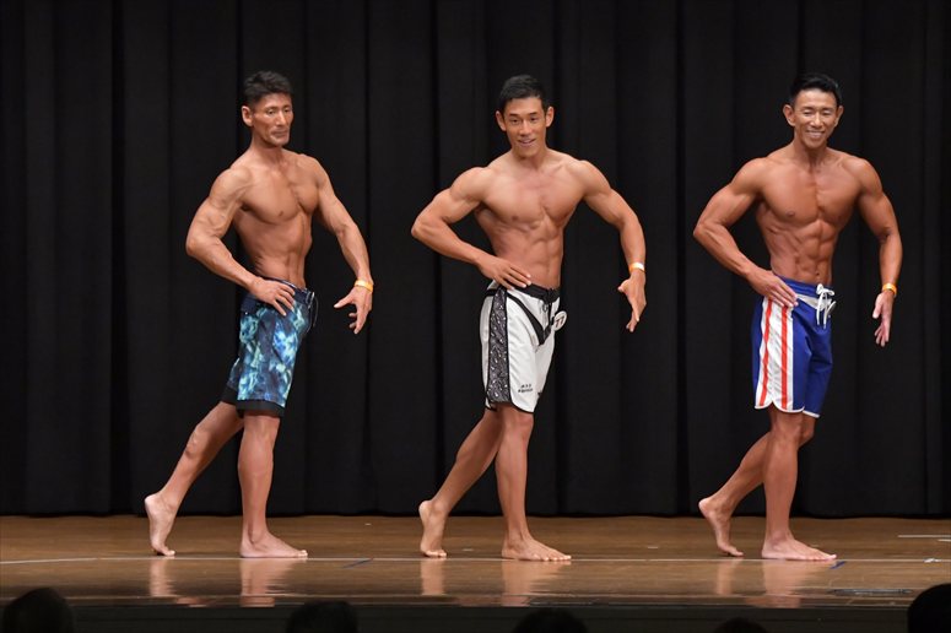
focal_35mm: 202
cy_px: 316
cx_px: 476
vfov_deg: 6.8
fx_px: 5334
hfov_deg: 10.2
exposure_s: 1/400
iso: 6400
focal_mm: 135
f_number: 5.6
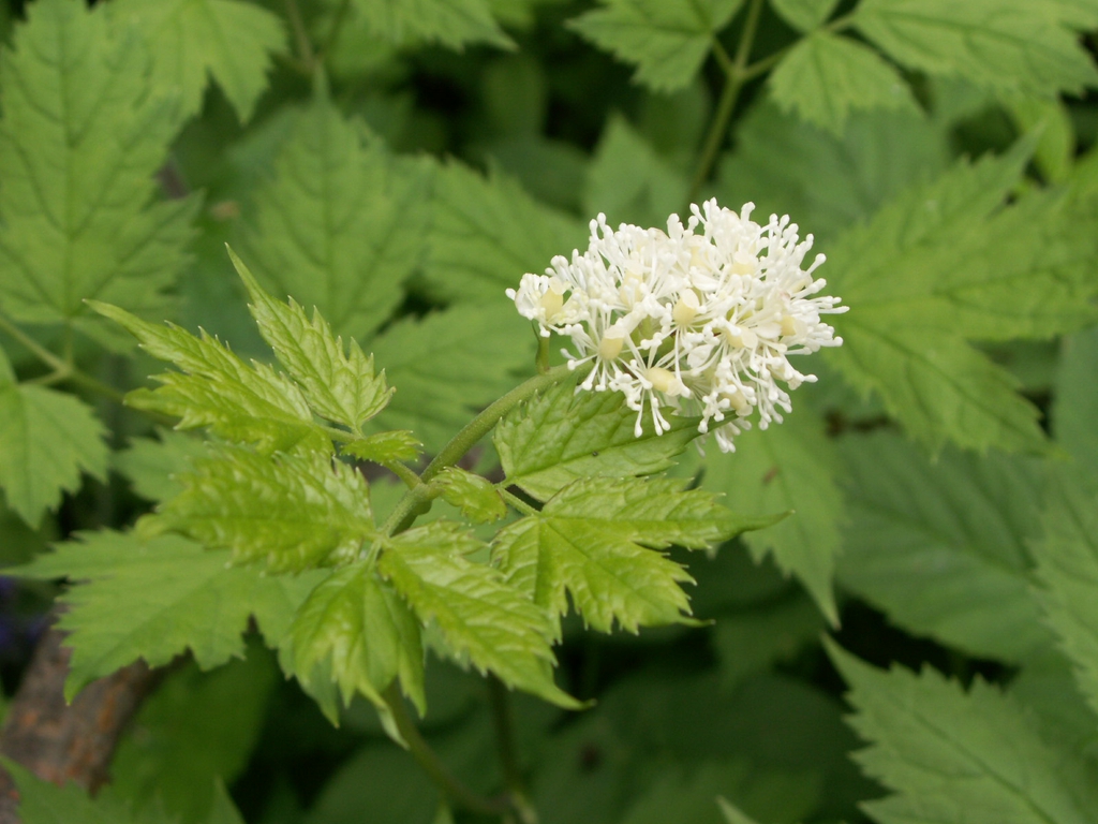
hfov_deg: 31.2
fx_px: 1967
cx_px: 549
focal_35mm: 62
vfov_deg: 23.7
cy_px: 412
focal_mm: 10.28
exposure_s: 1/100
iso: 50
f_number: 4
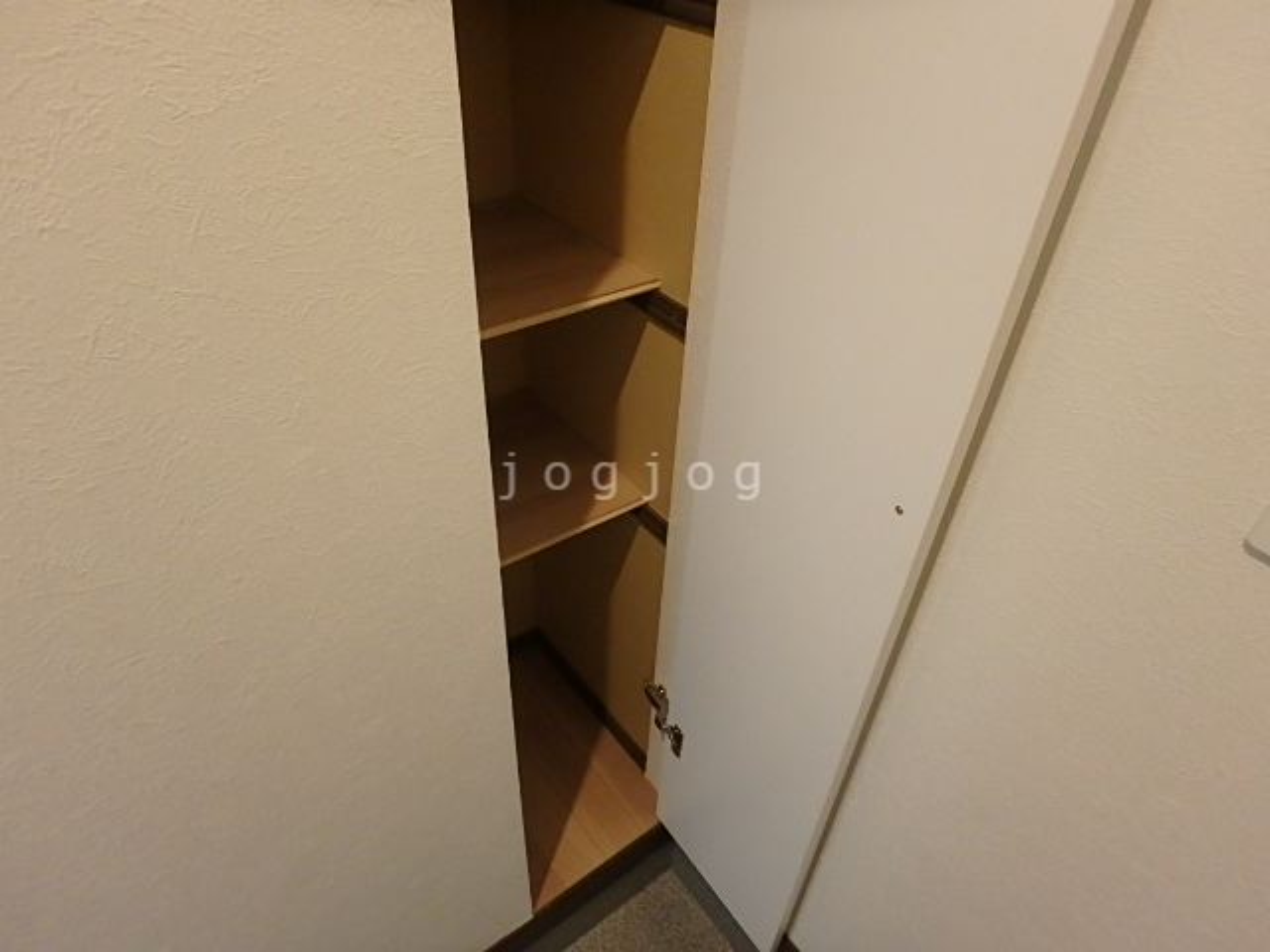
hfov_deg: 79.0
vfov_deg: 63.4
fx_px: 770
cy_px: 476
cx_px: 635
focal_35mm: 21
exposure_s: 1/30
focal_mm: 3.7
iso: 640
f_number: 3.5
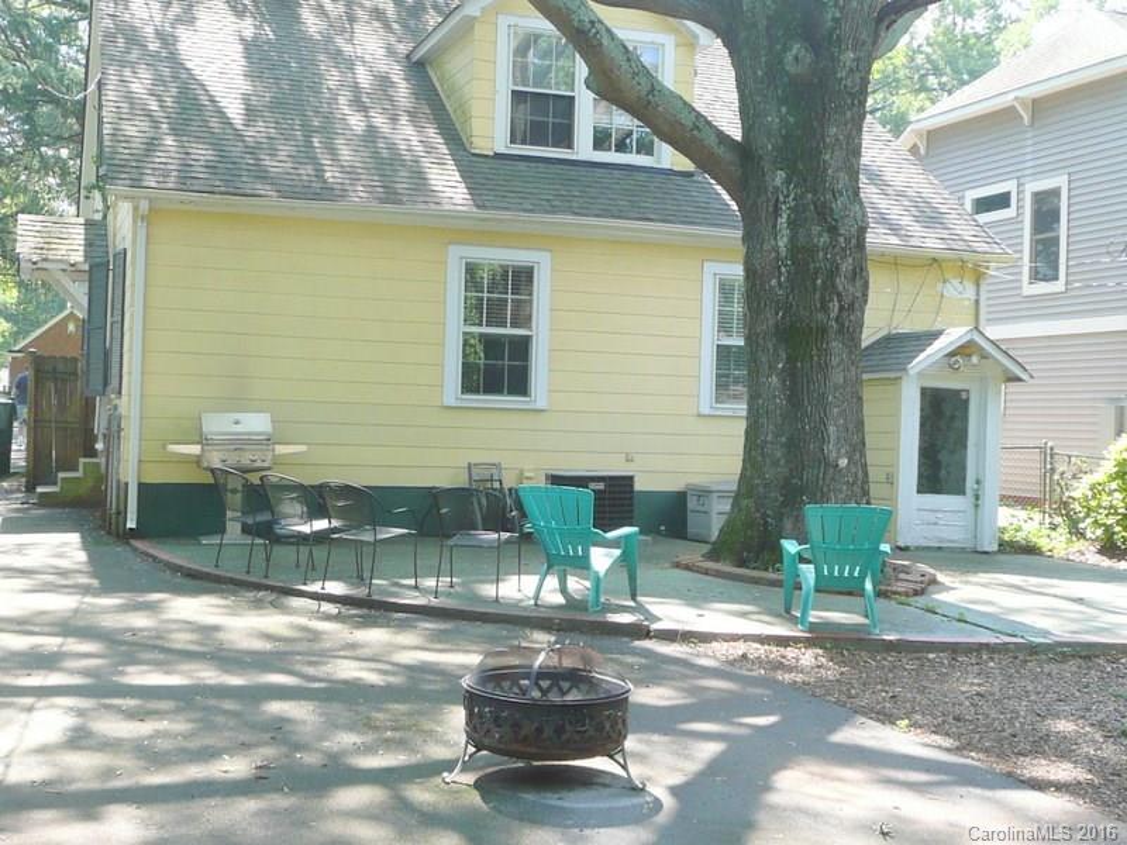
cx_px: 564
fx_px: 1465
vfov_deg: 32.2
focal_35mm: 45
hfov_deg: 42.1
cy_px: 422
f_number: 3.4
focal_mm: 4.9
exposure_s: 1/80
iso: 100
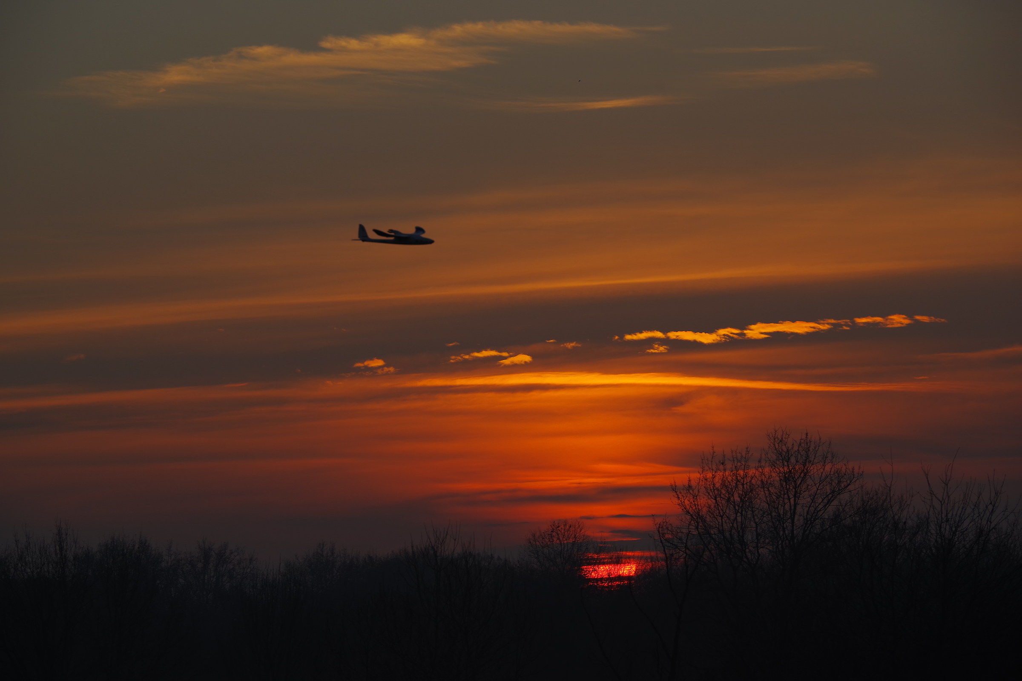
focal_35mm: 200
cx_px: 511
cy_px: 340
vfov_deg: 6.9
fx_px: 5678
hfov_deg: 10.3
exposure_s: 1/400
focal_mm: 200
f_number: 8
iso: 200
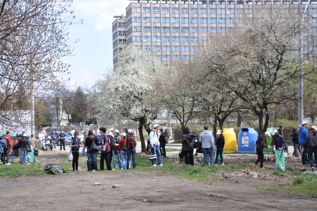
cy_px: 106
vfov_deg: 18.9
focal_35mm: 72
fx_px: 633
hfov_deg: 28.1
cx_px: 158
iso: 200
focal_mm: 48
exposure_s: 1/250
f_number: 8
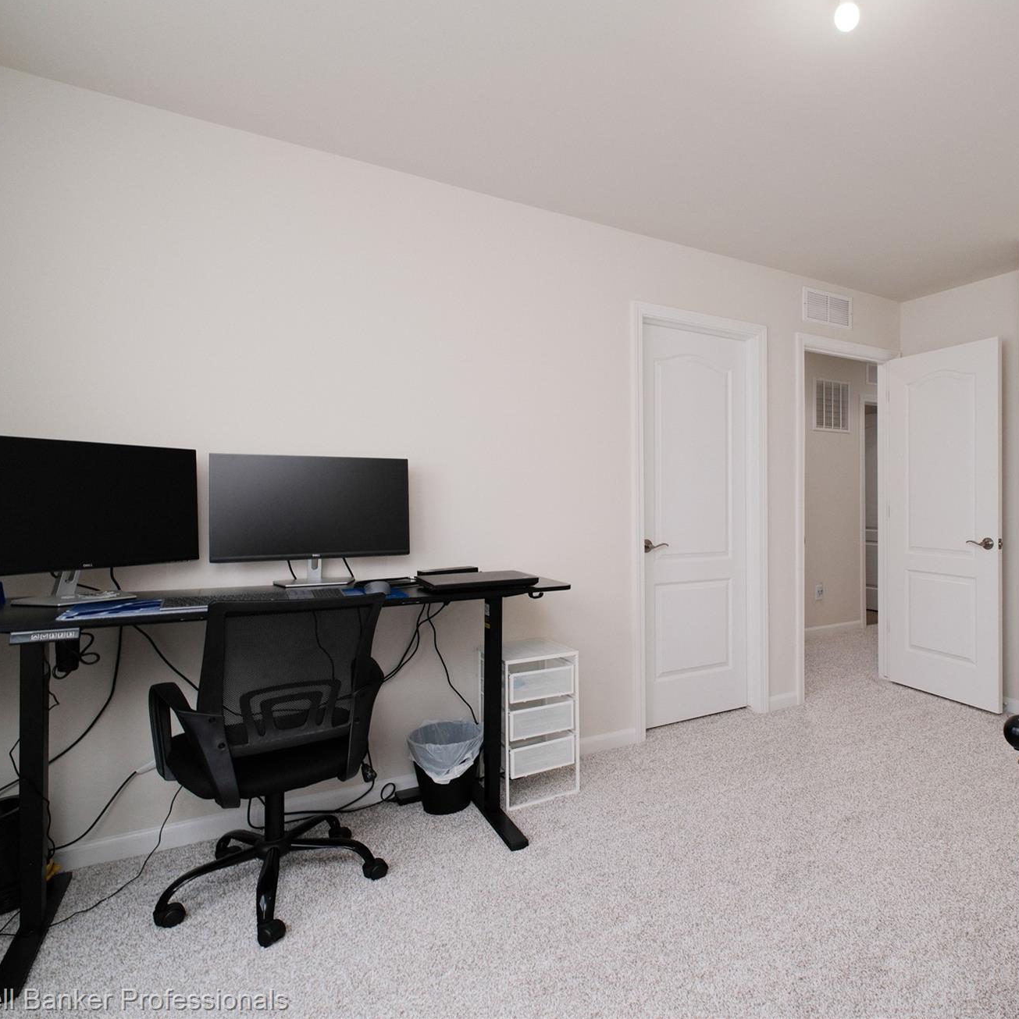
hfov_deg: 71.9
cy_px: 487
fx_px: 666
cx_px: 704
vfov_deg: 74.8
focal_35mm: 20
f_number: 6.4
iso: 800
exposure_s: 1/250
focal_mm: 10
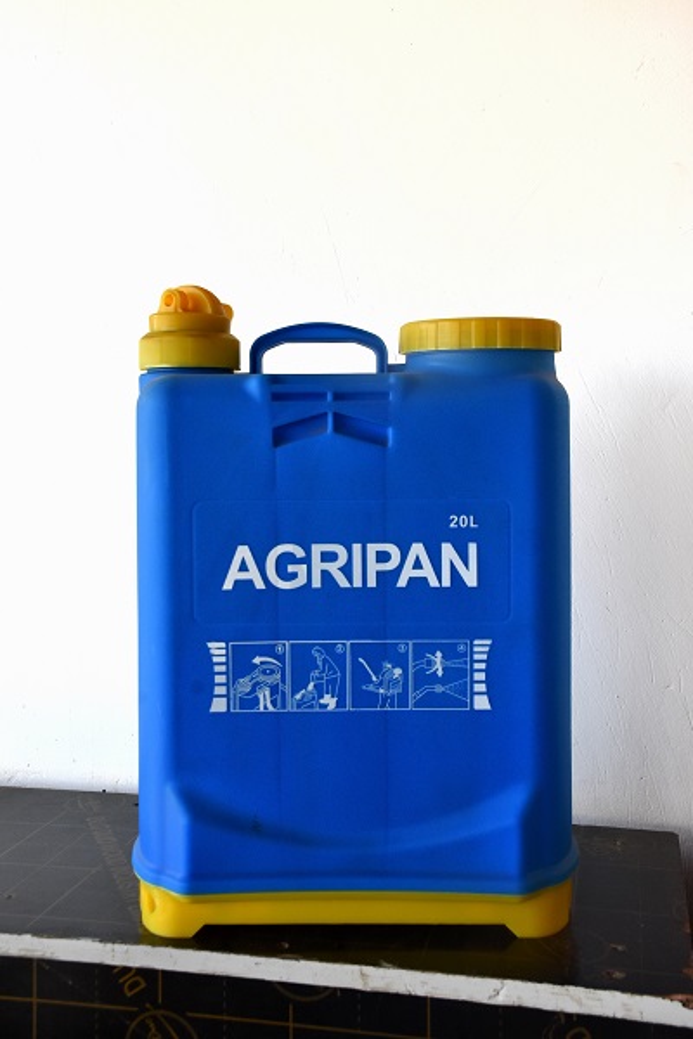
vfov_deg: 47.9
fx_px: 1169
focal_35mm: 40
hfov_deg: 33.0
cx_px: 346
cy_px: 520
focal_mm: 27
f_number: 7.1
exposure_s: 1/200
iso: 800
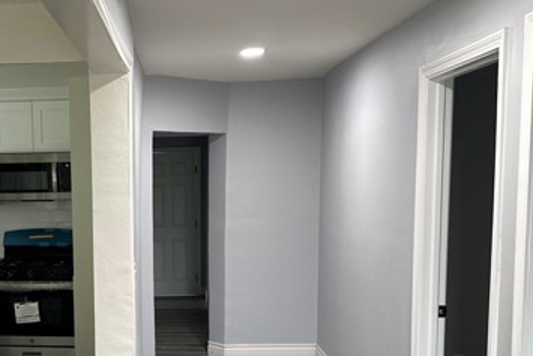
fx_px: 666
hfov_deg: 41.4
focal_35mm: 45
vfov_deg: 29.6
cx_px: 95
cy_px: 254
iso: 160
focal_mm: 6.86
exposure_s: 1/60
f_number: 1.78
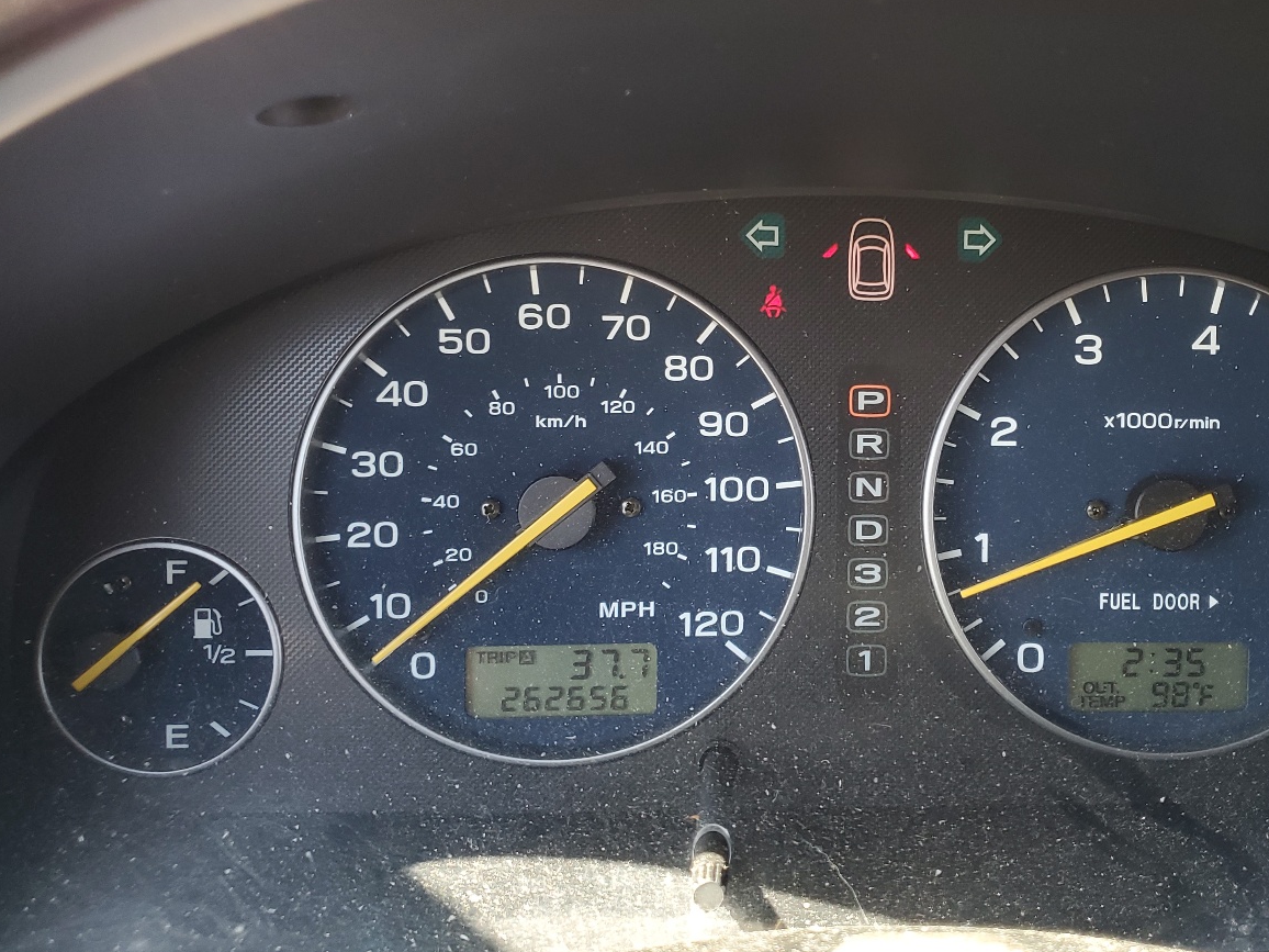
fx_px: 1320
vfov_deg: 39.6
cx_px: 863
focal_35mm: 36
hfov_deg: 50.3
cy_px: 450
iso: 66
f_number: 1.5
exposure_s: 1/120
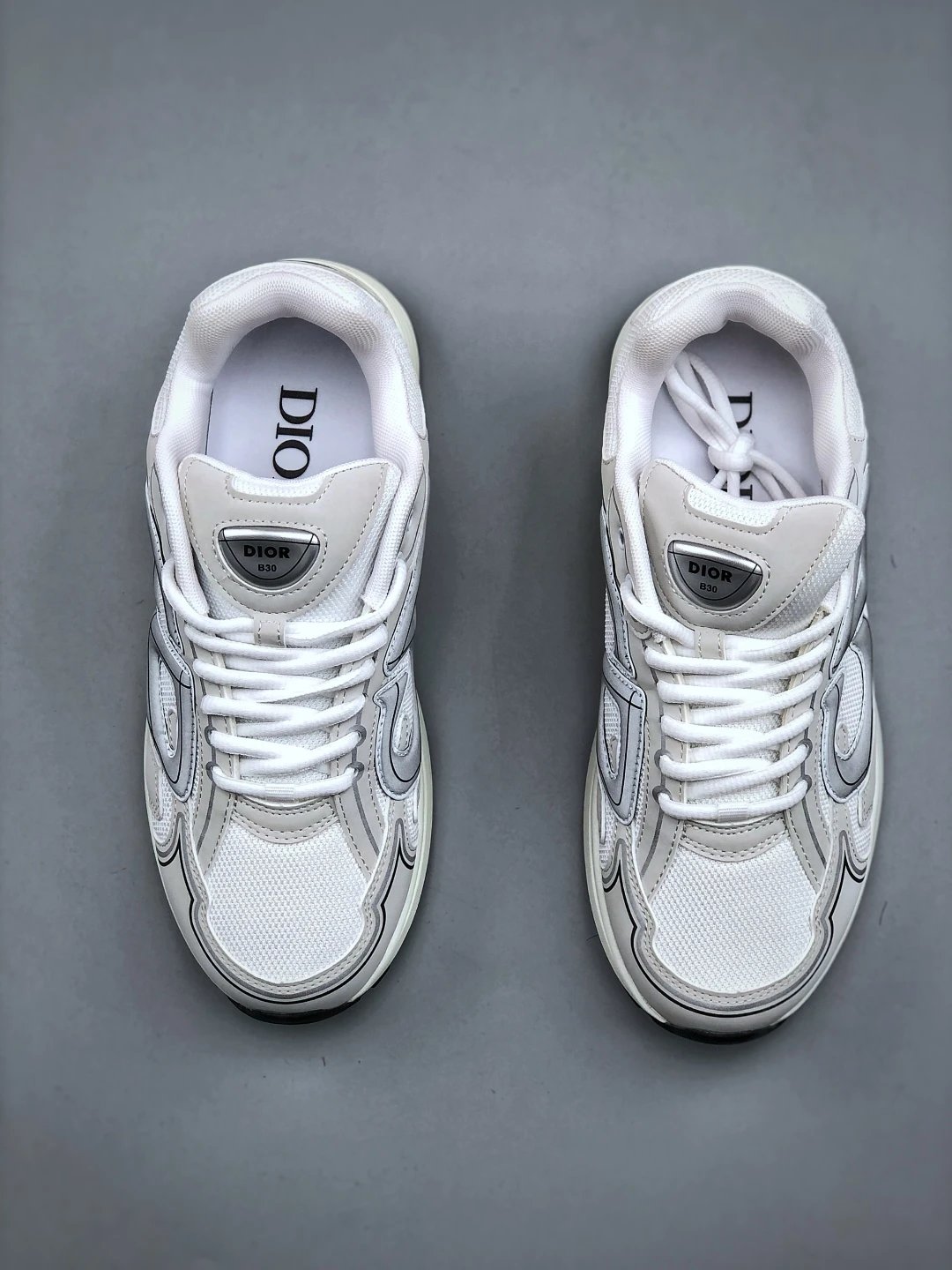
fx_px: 2090
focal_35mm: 57
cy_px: 635
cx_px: 476
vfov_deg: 33.8
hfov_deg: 25.7
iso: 32
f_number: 2.8
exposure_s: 1/100
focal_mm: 6.6
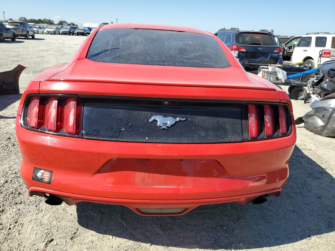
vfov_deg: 53.1
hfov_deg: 67.3
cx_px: 168
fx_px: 252
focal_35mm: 26
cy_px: 126
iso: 50
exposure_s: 1/2500
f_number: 1.5
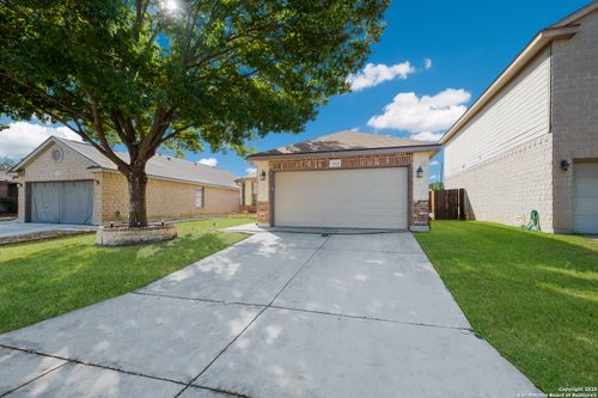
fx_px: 249
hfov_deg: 100.4
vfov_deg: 77.3
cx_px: 299
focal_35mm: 15
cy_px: 199
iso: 800
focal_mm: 10
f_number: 7.1
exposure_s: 1/250
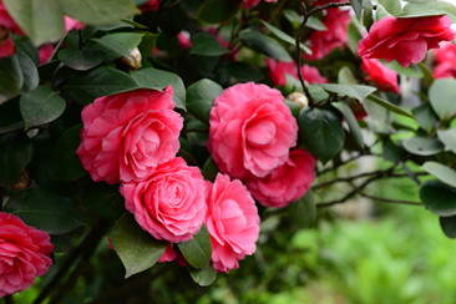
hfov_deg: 23.6
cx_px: 250
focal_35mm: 86
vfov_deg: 15.9
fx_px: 1089
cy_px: 146
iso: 100
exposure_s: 1/160
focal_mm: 70
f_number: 6.3
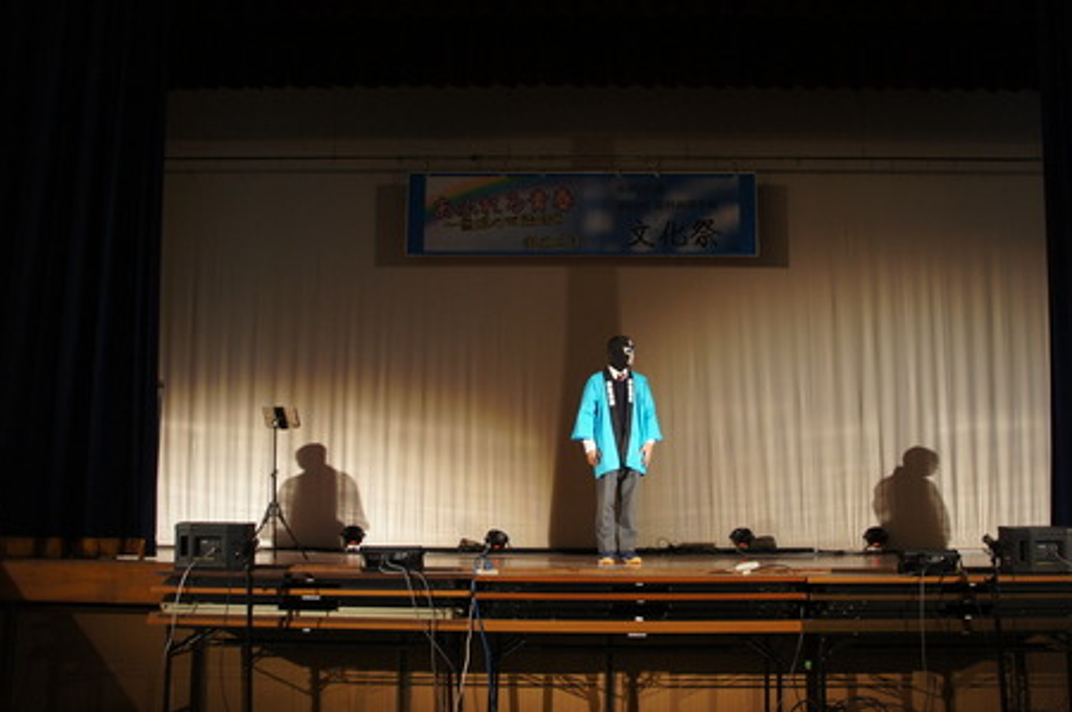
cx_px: 565
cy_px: 370
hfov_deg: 58.7
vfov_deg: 41.0
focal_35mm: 32
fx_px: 952
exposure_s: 1/30
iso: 1250
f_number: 4
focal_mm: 20
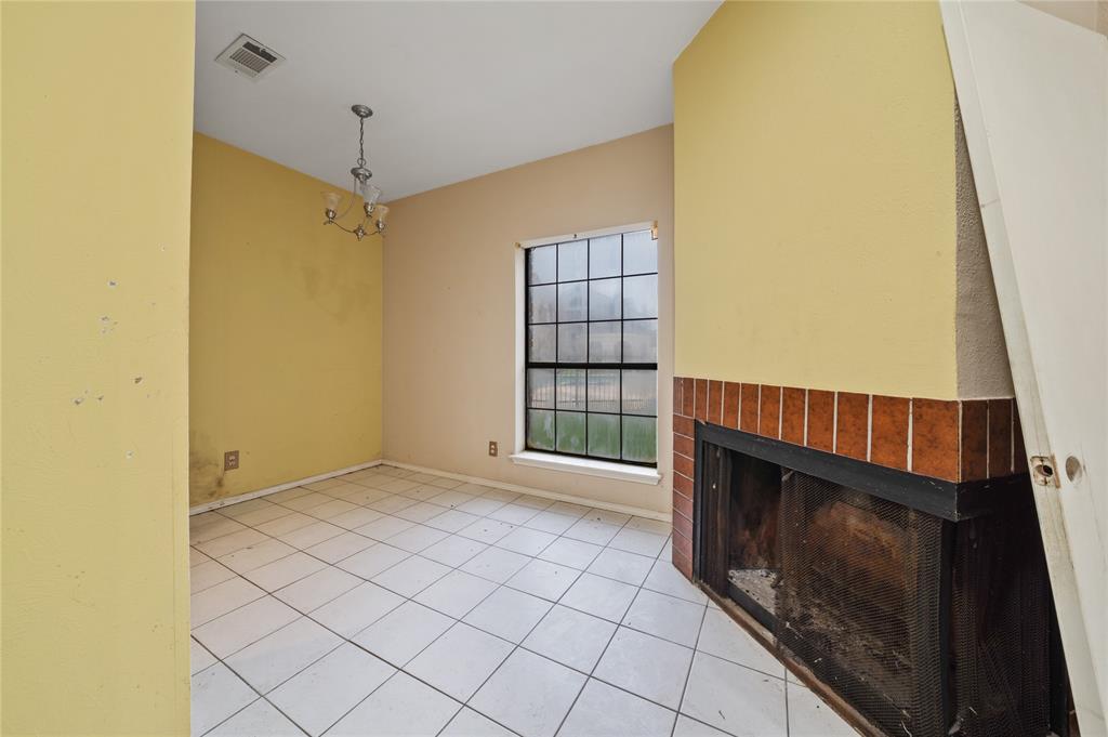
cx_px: 554
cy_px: 368
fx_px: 369
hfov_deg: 112.7
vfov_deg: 89.9
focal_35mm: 12
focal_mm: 12
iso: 100
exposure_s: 1.3
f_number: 11
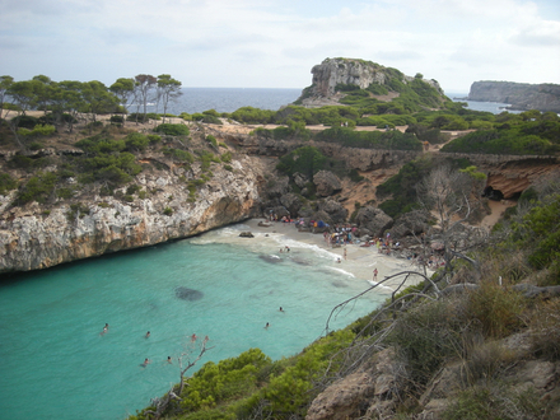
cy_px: 210
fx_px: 566
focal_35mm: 35
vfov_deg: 40.7
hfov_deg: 52.6
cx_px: 280
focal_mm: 5.7
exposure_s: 1/143
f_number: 5.7
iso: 64
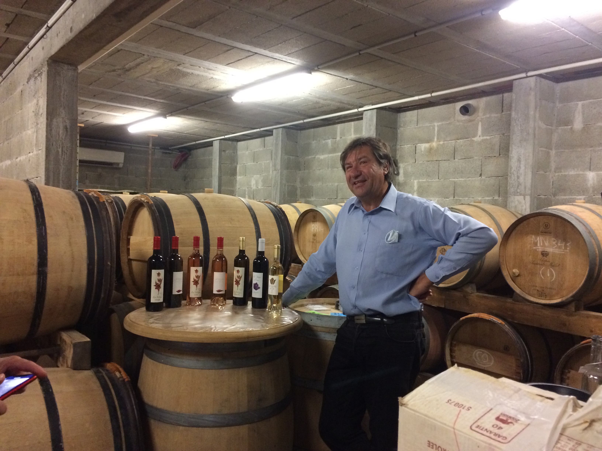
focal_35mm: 29
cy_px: 226
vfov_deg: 48.2
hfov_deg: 61.7
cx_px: 301
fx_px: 504
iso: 320
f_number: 2.2
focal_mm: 4.15
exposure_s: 1/33
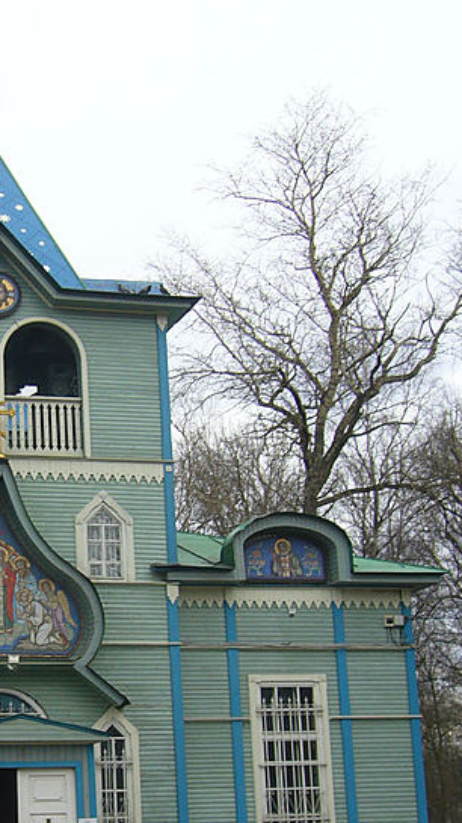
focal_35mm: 63
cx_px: -22
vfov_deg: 33.1
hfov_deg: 18.5
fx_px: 1374
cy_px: 536
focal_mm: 5.8
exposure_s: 1/125
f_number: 5.6
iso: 80
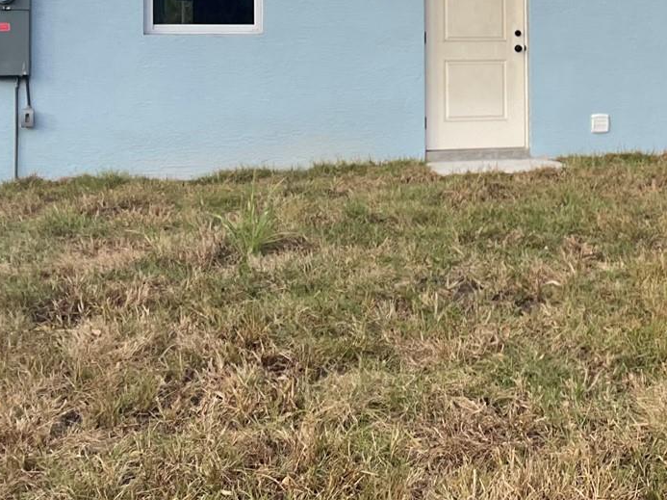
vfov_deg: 21.3
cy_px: 30
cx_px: 606
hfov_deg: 27.9
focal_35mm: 67
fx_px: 1290
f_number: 1.8
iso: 16
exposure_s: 1/202
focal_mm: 3
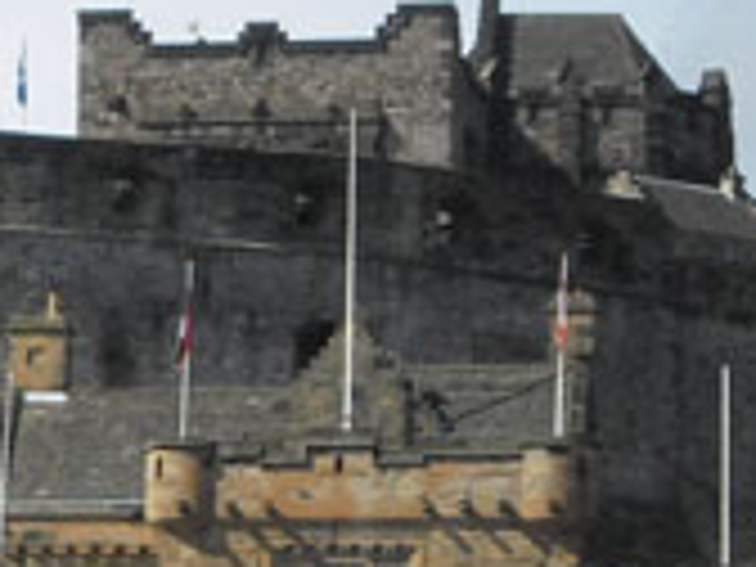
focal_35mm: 198
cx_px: -148
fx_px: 4324
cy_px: 232
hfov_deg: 9.8
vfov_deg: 7.5
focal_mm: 13.2
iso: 80
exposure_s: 1/663
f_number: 3.9
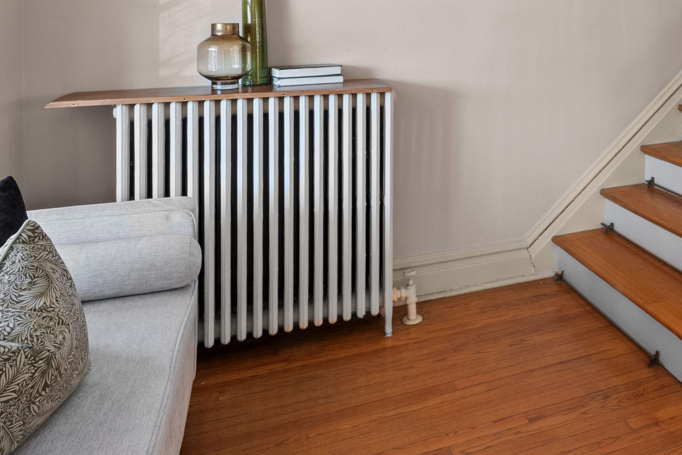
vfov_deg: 35.0
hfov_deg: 50.9
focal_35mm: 34
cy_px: -8
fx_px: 644
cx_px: 583
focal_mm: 15
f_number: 8
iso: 400
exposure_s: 1/3
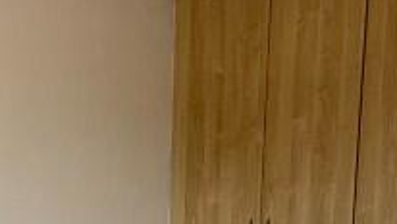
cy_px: 363
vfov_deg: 14.5
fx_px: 800
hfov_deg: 26.3
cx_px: -4
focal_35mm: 76
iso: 64
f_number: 2.2
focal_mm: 2.22
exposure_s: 1/99
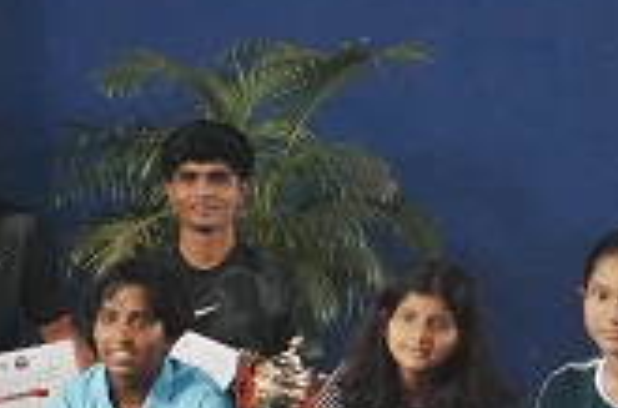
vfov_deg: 7.8
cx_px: -734
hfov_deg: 10.5
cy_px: 314
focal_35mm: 175
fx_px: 2996
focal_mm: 24
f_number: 4
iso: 5000
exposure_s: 1/320
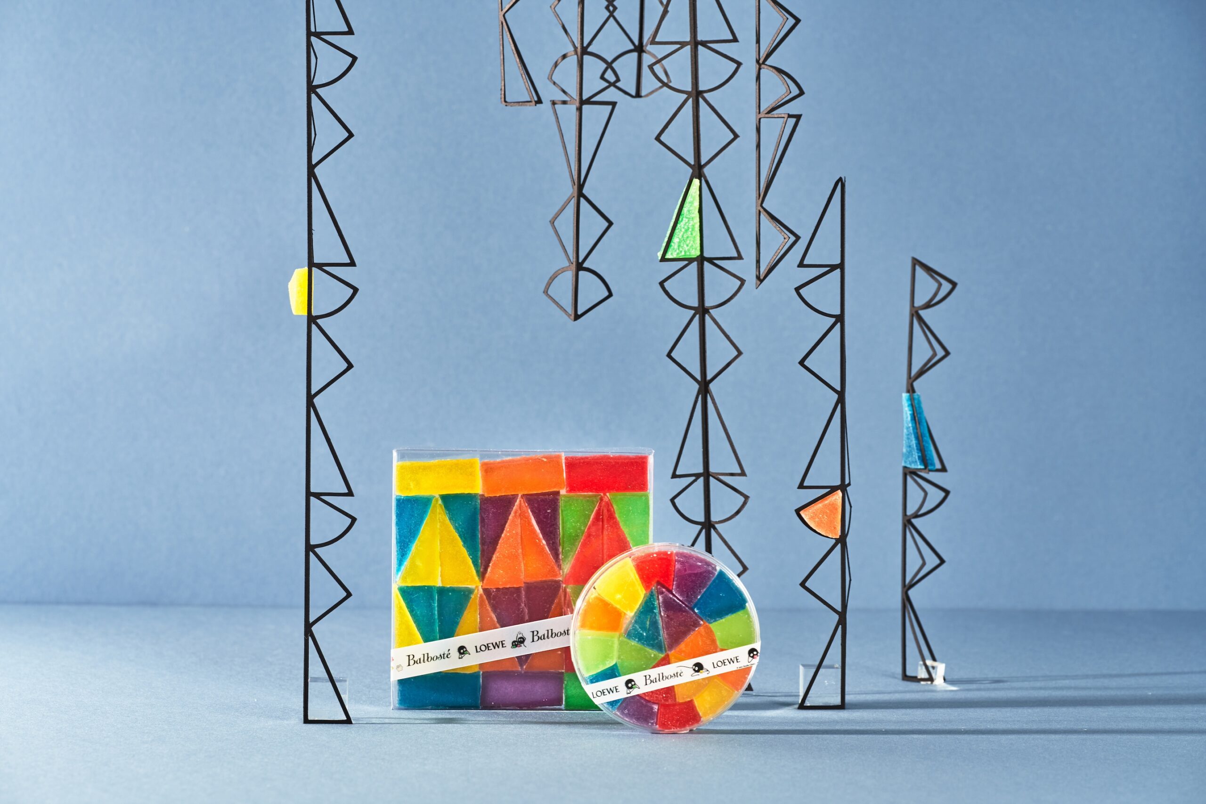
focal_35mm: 105
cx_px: 603
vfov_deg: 13.0
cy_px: 402
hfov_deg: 19.5
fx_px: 3517
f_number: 8
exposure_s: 1/50
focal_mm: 105
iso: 100
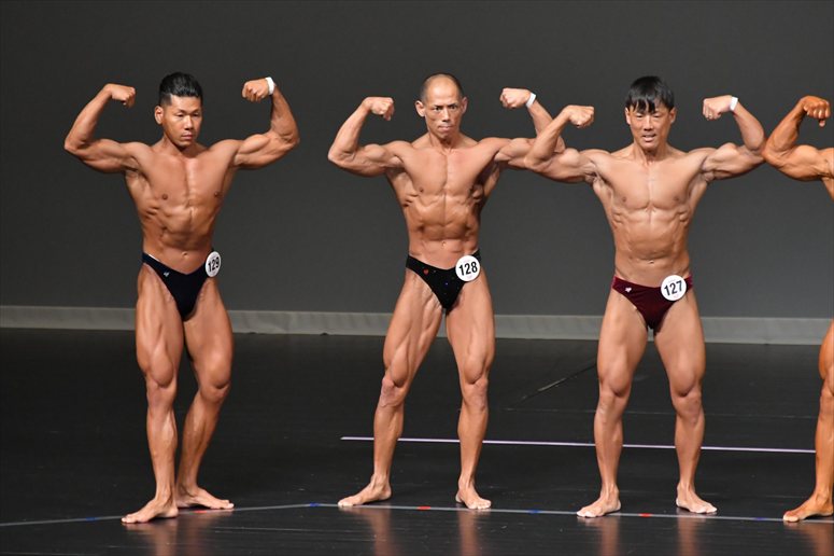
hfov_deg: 6.5
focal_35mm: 315
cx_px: 417
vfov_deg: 4.4
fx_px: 7294
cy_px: 278
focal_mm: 210
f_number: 5.6
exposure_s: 1/400
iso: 5000
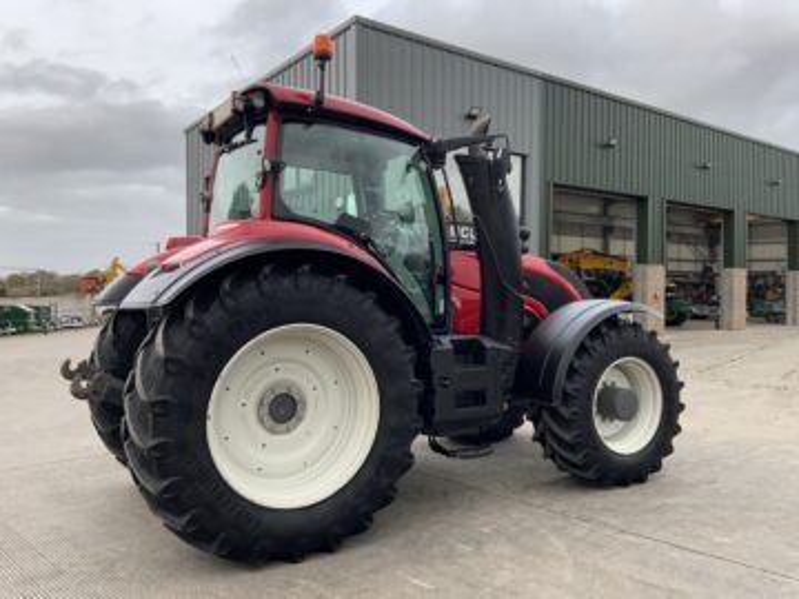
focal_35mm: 29
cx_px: 400
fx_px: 669
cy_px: 300
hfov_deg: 61.7
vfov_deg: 48.2
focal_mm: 3
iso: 20
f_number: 1.8
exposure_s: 1/122
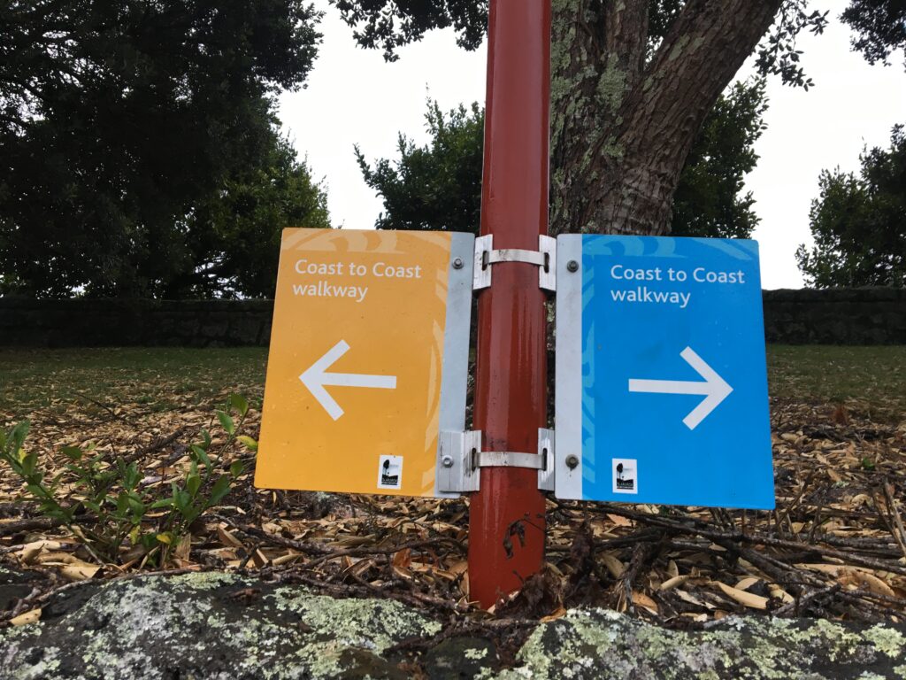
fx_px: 759
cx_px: 453
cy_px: 340
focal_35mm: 29
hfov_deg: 61.7
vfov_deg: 48.2
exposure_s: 1/33
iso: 25
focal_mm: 4.15
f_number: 2.2
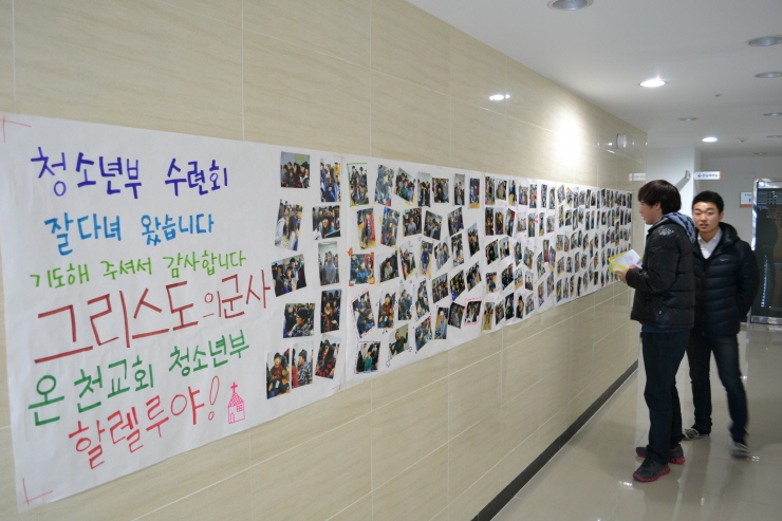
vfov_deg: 47.9
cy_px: 260
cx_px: 391
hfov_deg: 67.4
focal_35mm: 27
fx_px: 586
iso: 560
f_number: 3.5
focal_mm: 18
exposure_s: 1/15
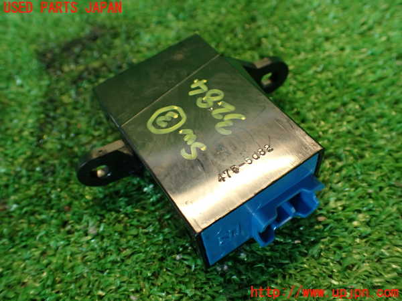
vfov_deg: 44.2
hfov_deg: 56.8
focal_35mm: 32
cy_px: 150
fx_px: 372
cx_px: 201
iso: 250
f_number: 2.4
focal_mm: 5.79
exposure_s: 1/30
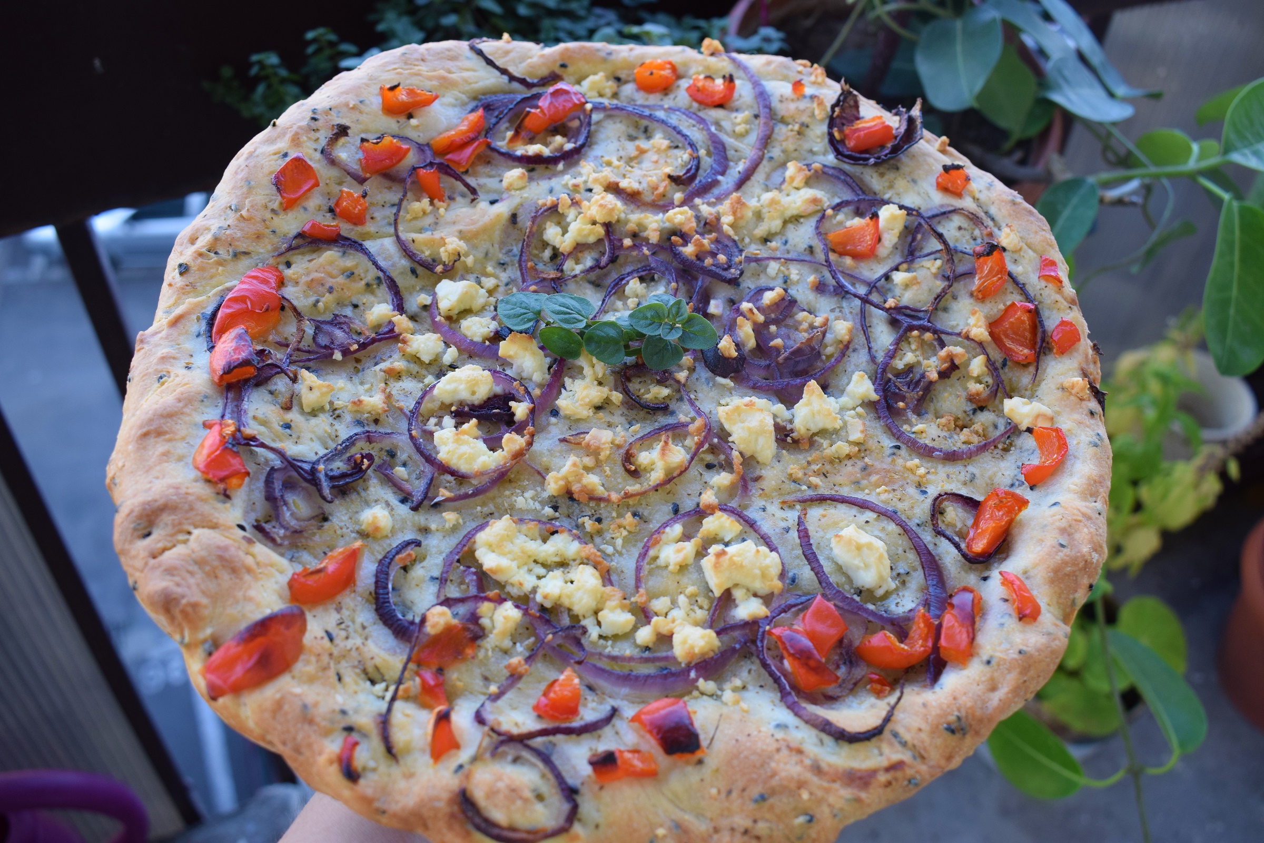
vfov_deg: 41.7
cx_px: 632
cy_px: 422
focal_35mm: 32
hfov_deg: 59.5
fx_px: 1106
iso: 400
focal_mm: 21
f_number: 5.6
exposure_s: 1/125
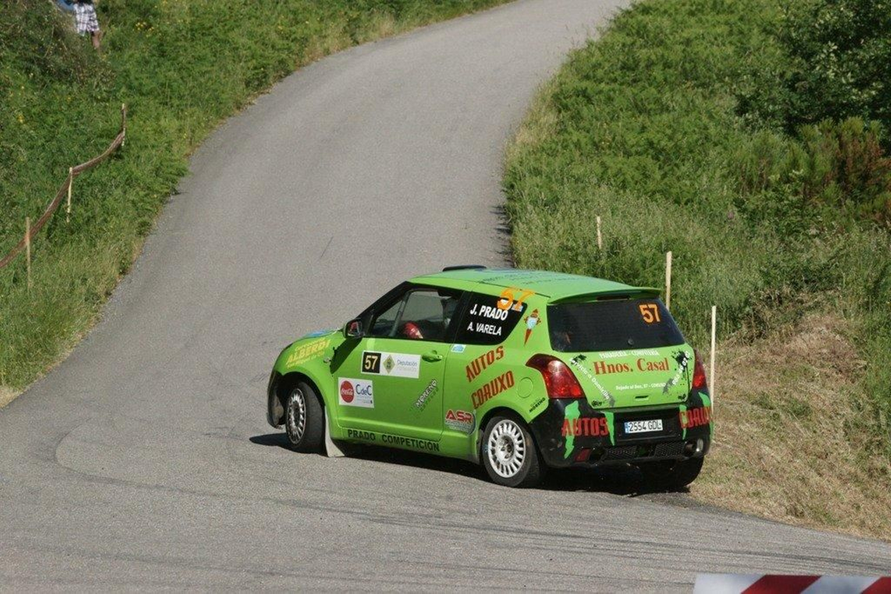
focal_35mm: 230
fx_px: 5693
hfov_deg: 8.9
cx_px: 446
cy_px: 297
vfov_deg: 6.0
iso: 800
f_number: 11
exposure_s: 1/1600
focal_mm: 230
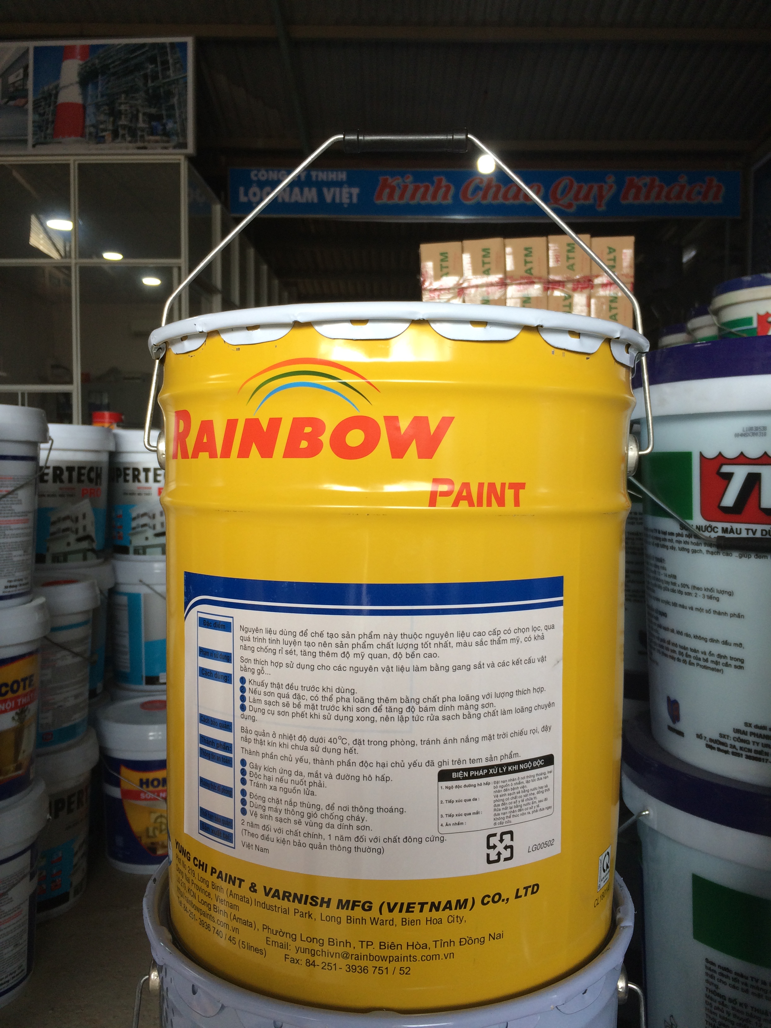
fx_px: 861
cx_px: 386
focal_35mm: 29
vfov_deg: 61.7
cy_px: 514
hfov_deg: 48.2
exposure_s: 1/100
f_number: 2.2
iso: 50
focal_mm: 4.15
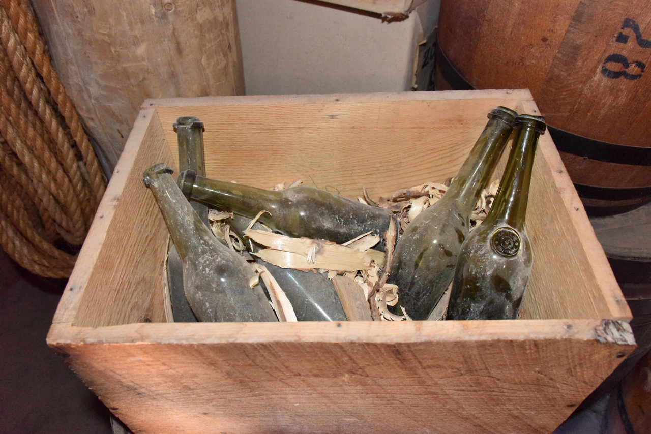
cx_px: 326
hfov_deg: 65.5
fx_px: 506
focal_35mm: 28
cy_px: 217
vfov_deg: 46.4
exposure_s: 1/60
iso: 12800
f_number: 9
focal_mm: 28
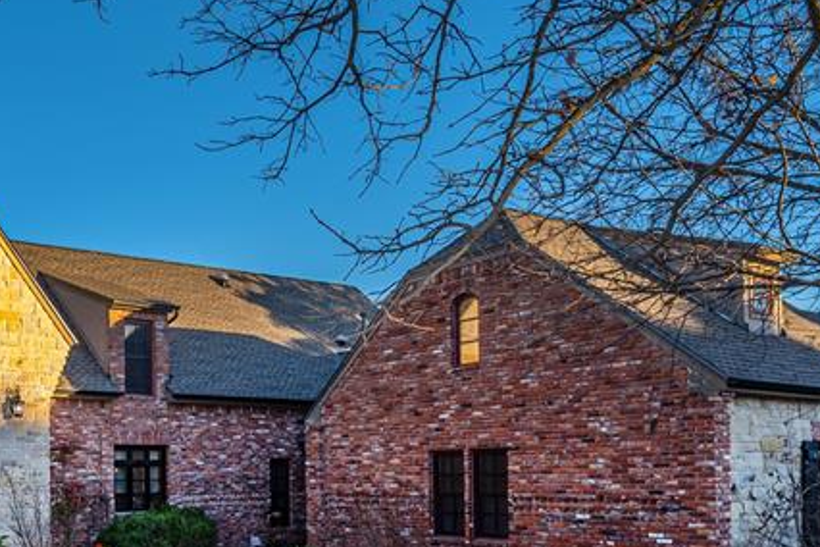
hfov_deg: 47.3
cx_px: 70
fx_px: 820
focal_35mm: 36
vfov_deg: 35.1
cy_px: 476
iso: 100
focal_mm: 15
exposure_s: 1/80
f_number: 9
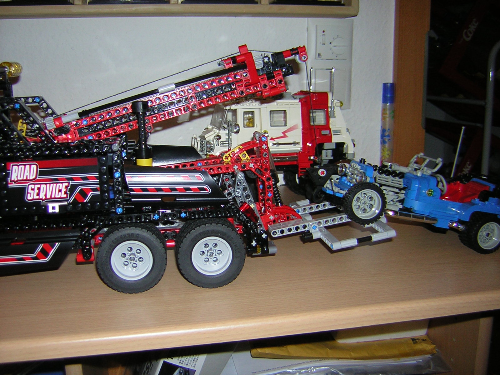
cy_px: 188
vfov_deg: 39.7
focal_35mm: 36
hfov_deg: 51.4
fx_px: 520
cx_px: 250
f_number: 2.6
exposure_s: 1/60.1
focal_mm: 4.7
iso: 50
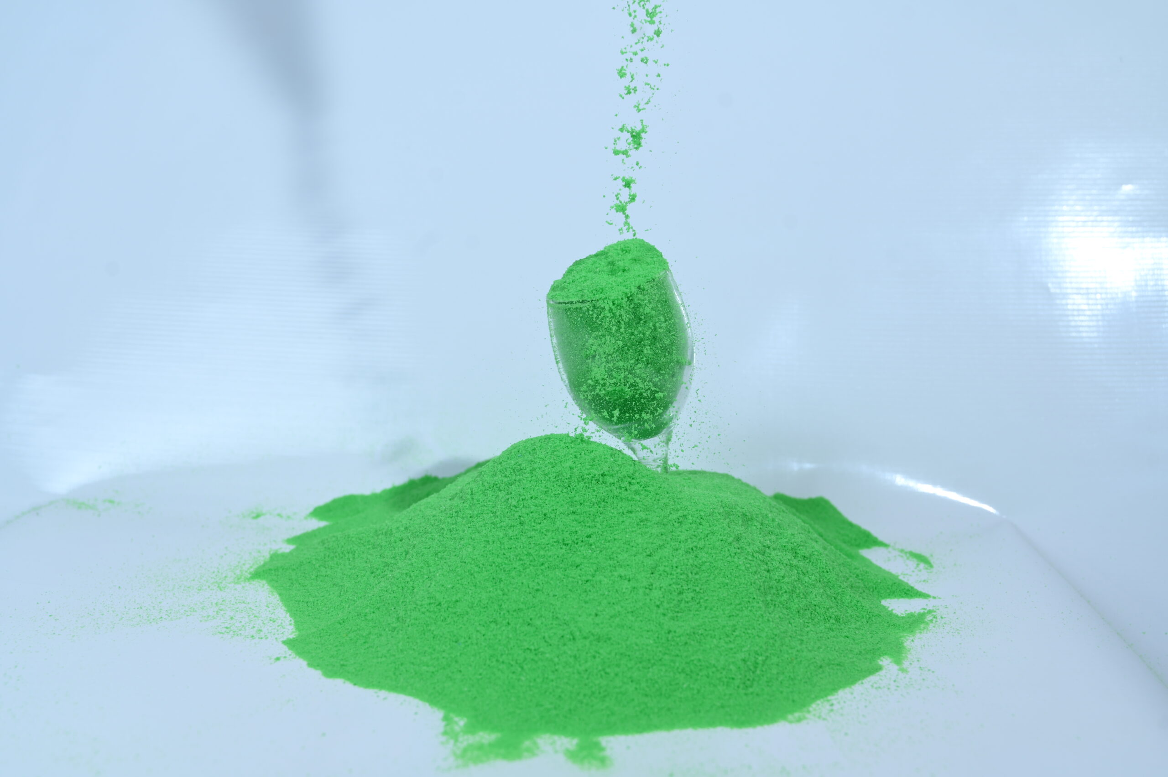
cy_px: 388
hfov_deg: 54.5
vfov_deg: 37.8
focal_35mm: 35
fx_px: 1135
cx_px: 584
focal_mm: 35
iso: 100
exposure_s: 1/200
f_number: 5.6
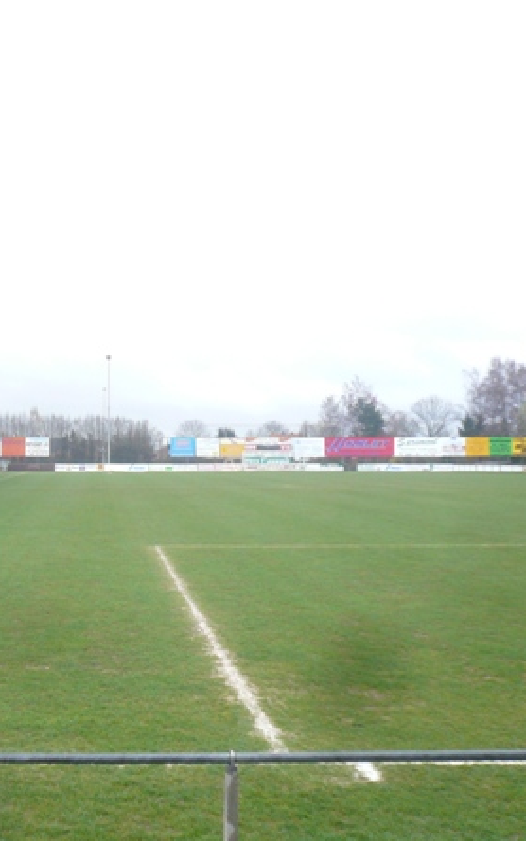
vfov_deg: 49.3
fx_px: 918
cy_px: 420
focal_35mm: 40
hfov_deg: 30.4
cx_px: 44
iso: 100
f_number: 2.8
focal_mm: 4.6
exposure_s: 1/200
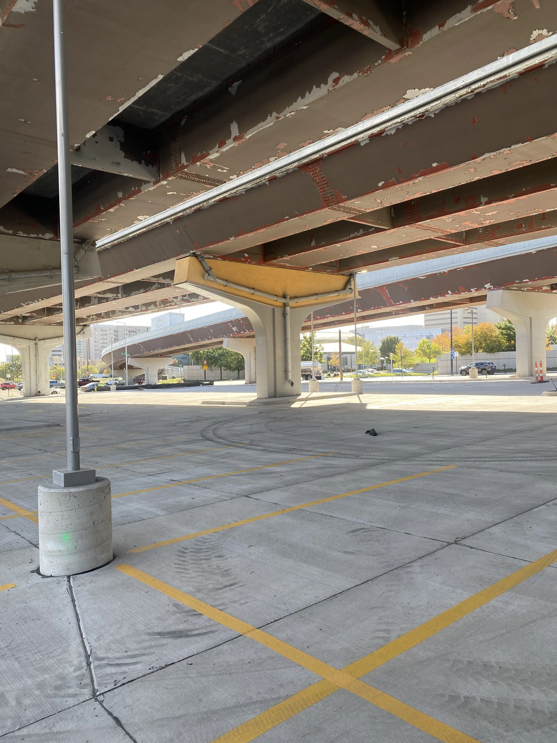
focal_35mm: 26
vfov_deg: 67.3
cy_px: 372
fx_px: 558
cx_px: 278
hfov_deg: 53.1
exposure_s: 1/357
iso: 32
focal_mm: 4.25
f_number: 1.8
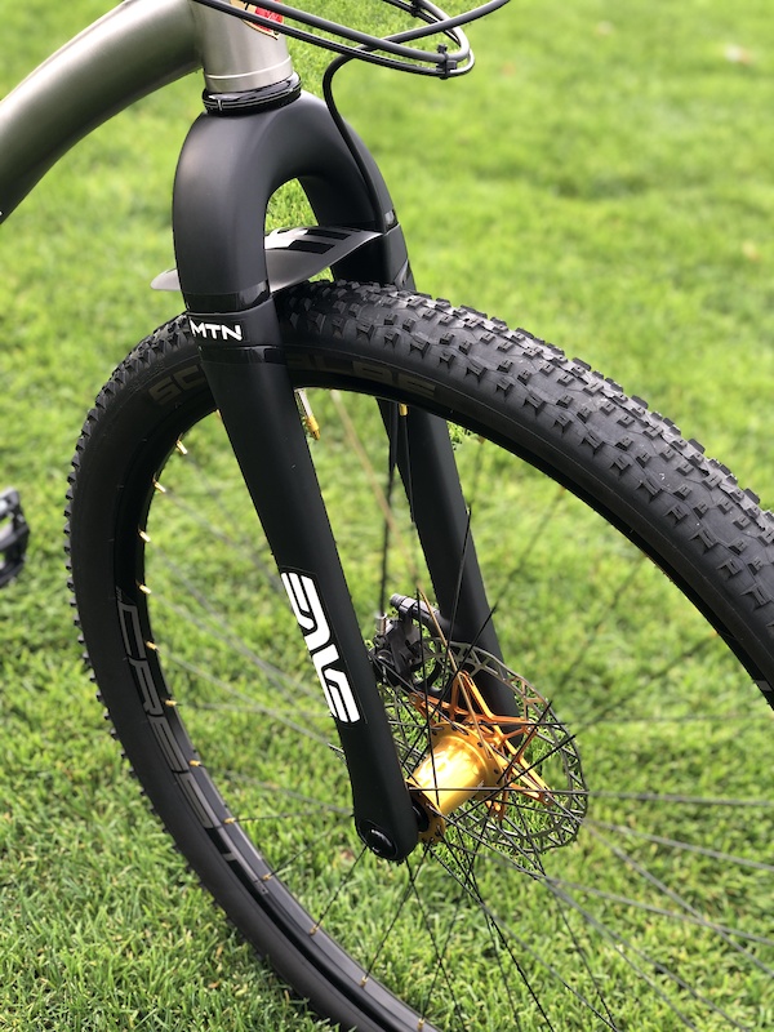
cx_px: 387
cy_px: 516
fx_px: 1550
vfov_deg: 36.8
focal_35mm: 52
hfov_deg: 28.0
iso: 25
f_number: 2.4
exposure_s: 1/60
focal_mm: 6
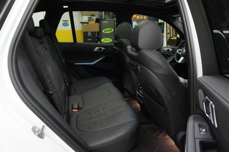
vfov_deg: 47.9
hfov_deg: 67.4
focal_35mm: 27
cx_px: 114
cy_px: 76
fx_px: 172
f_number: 3.5
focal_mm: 18
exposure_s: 1/40
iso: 1600
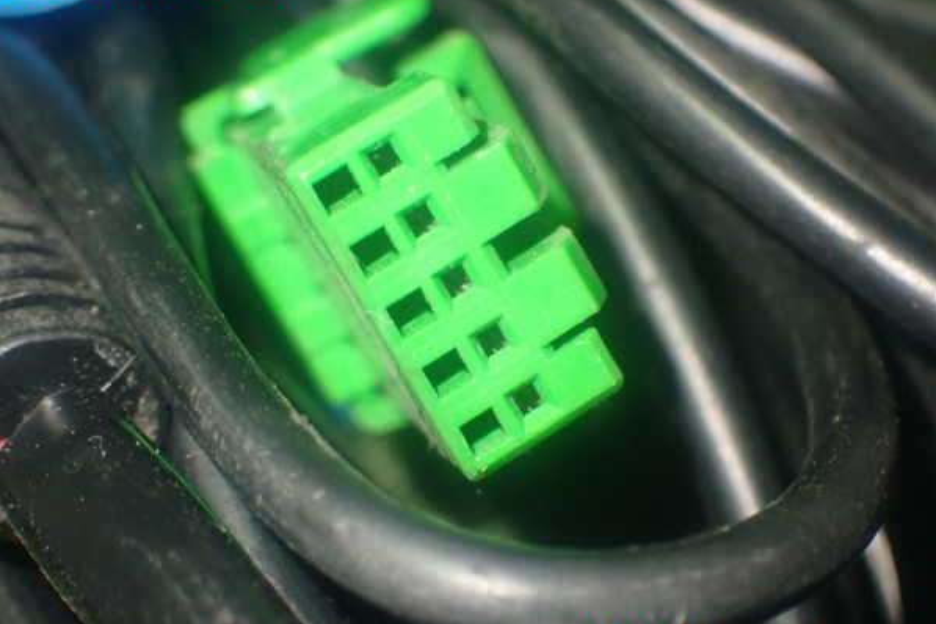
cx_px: 469
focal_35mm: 92
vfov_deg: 14.9
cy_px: 312
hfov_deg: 22.1
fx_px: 2392
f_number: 4.5
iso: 800
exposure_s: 1/25
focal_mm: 15.66
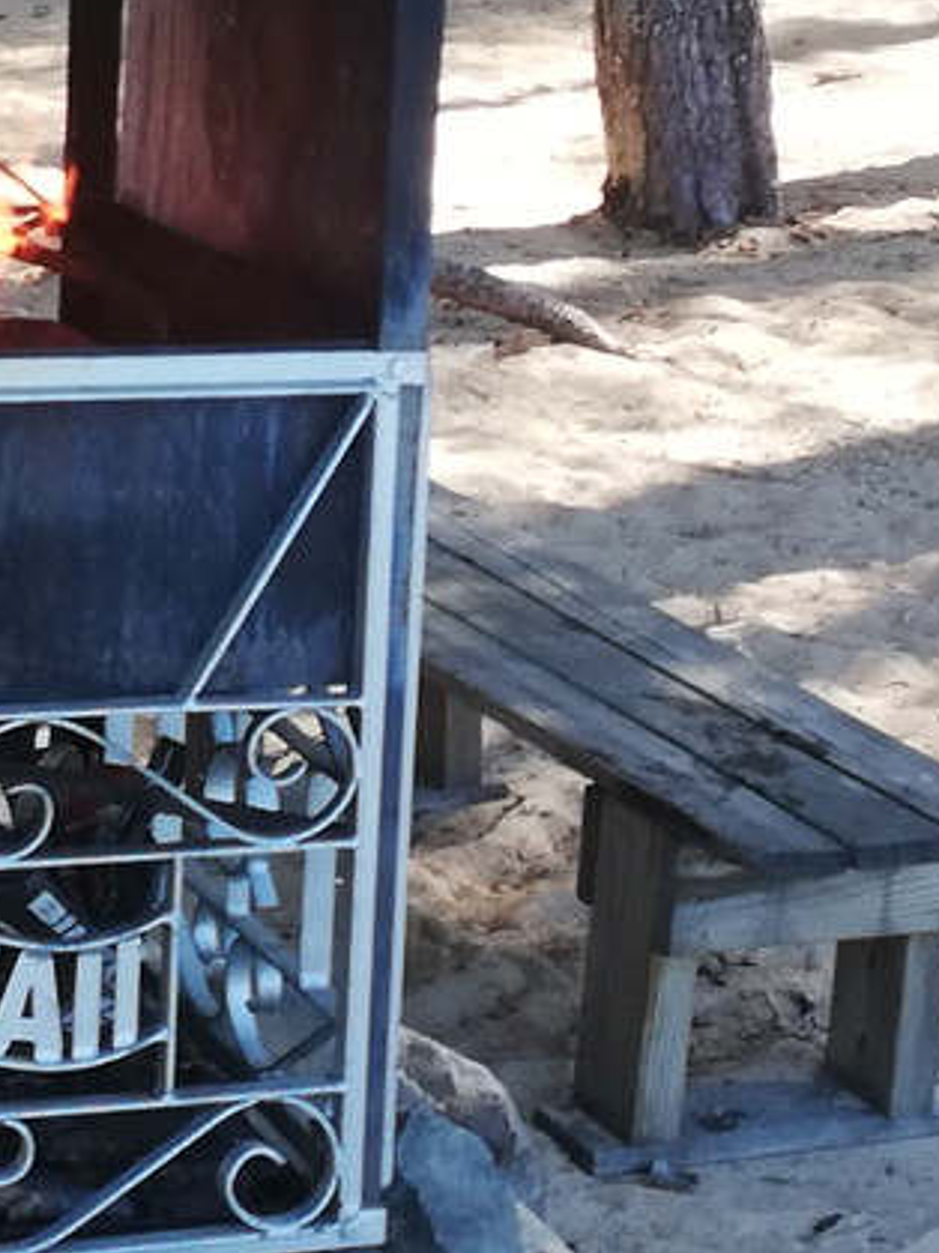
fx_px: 4089
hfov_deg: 13.0
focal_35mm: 113
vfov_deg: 17.2
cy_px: 179
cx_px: 120
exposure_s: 1/133
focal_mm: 3.81
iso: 50
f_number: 2.2
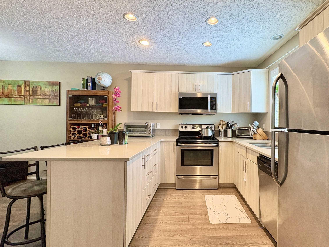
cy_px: 123
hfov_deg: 83.5
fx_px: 181
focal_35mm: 19
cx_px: 200
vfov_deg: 68.7
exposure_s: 1/60
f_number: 2.2
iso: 125
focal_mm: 2.22
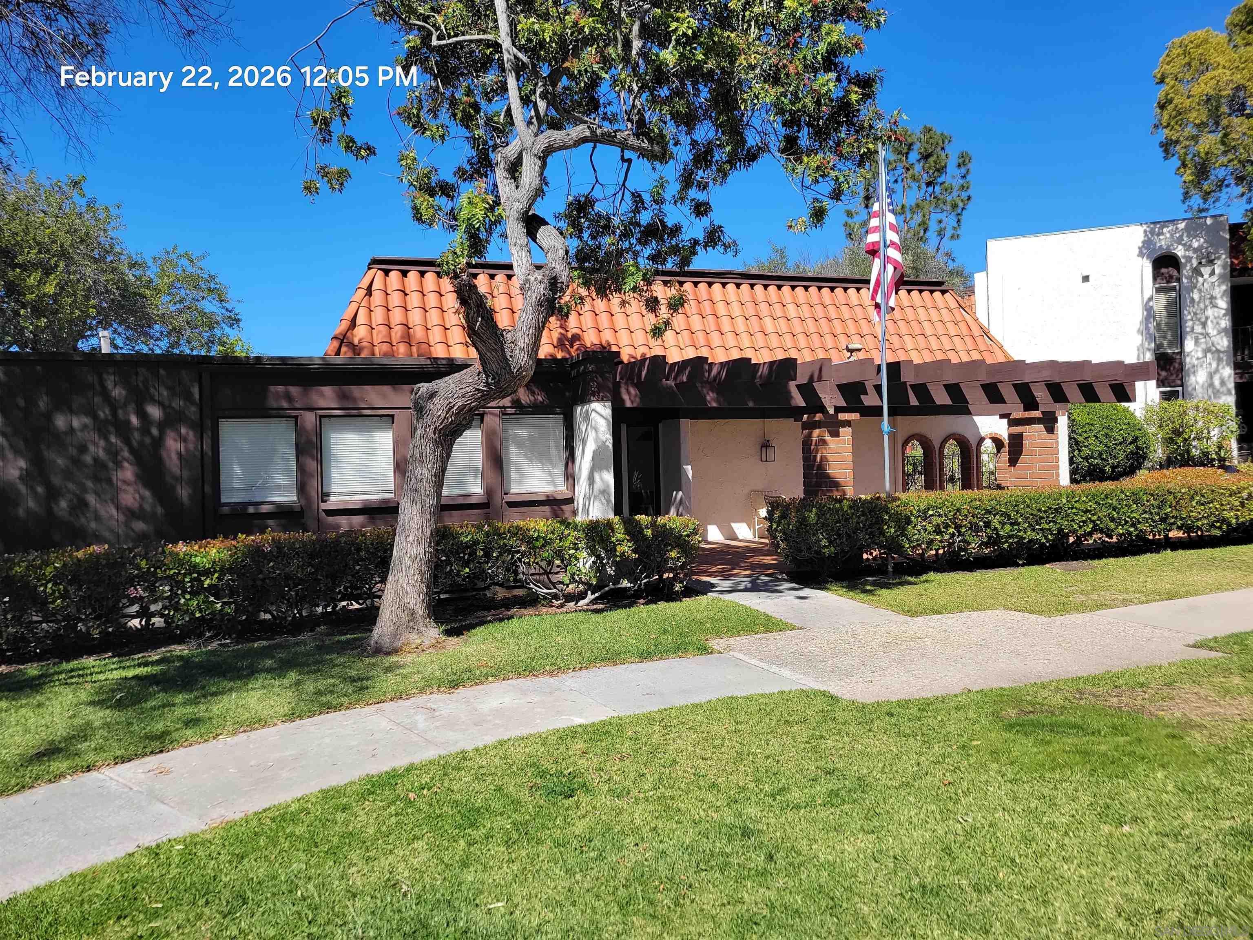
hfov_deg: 67.3
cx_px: 626
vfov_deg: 53.1
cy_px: 470
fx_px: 941
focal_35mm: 26
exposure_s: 1/2027
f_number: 1.8
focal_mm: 5.4
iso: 40
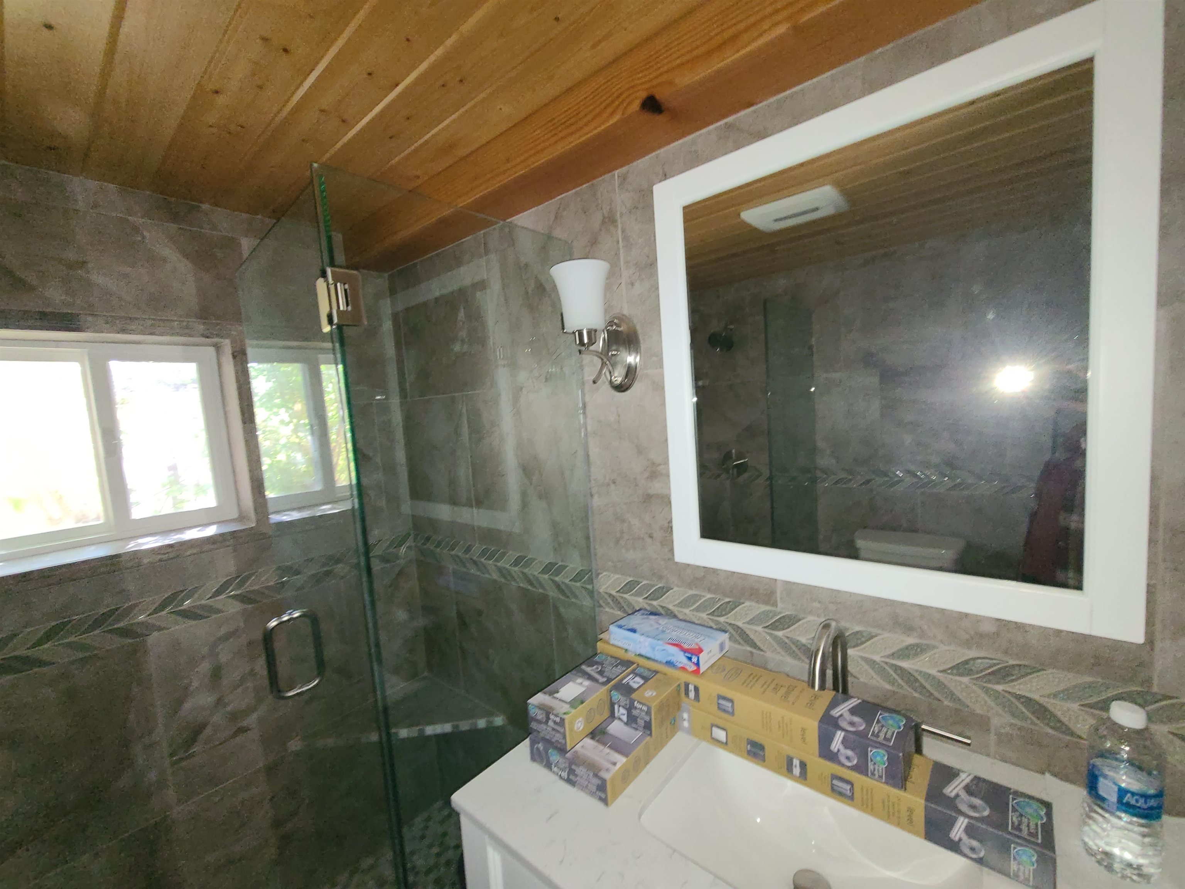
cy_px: 444
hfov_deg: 106.2
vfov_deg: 89.9
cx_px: 592
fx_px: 445
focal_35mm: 13
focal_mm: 2.2
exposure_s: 1/33
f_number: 2.2
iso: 320
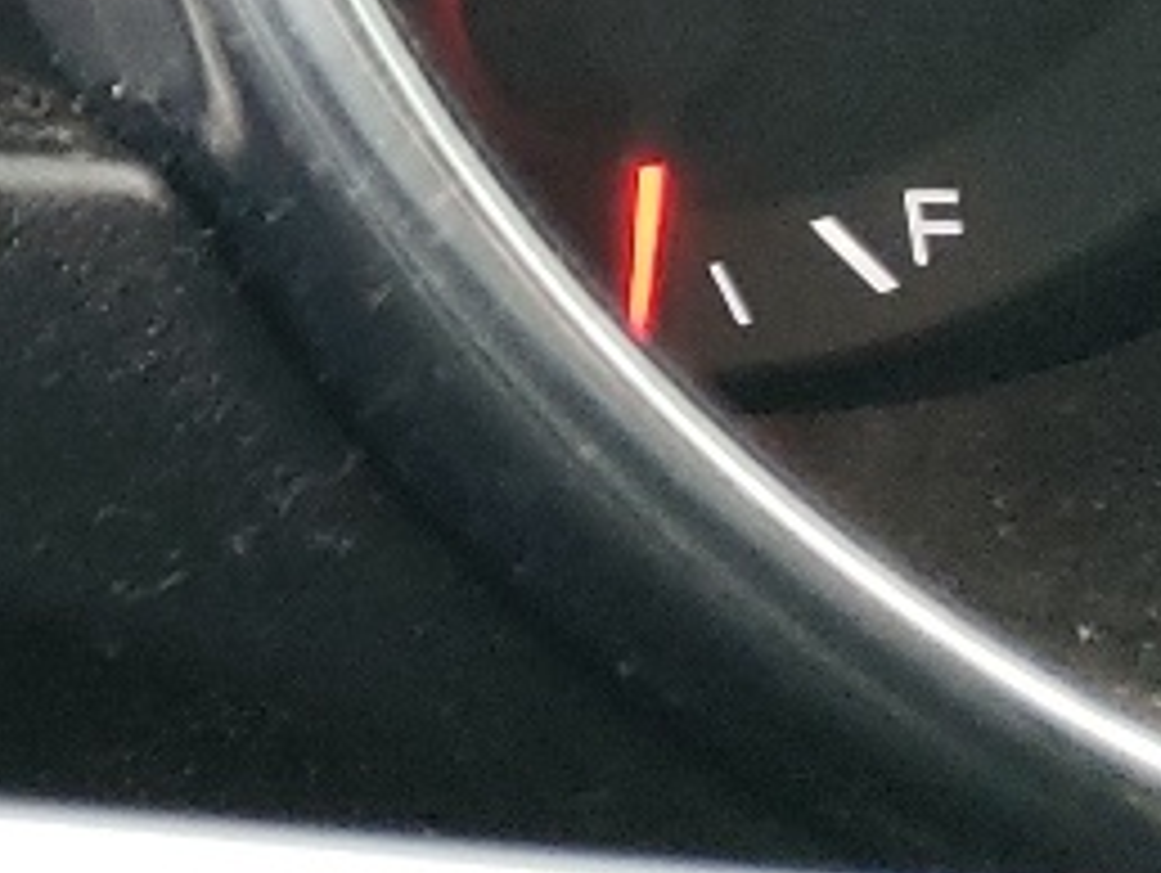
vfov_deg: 8.5
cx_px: -1926
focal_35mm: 161
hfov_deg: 10.1
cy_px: -1143
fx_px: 5405
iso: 126
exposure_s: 1/50
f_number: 1.5
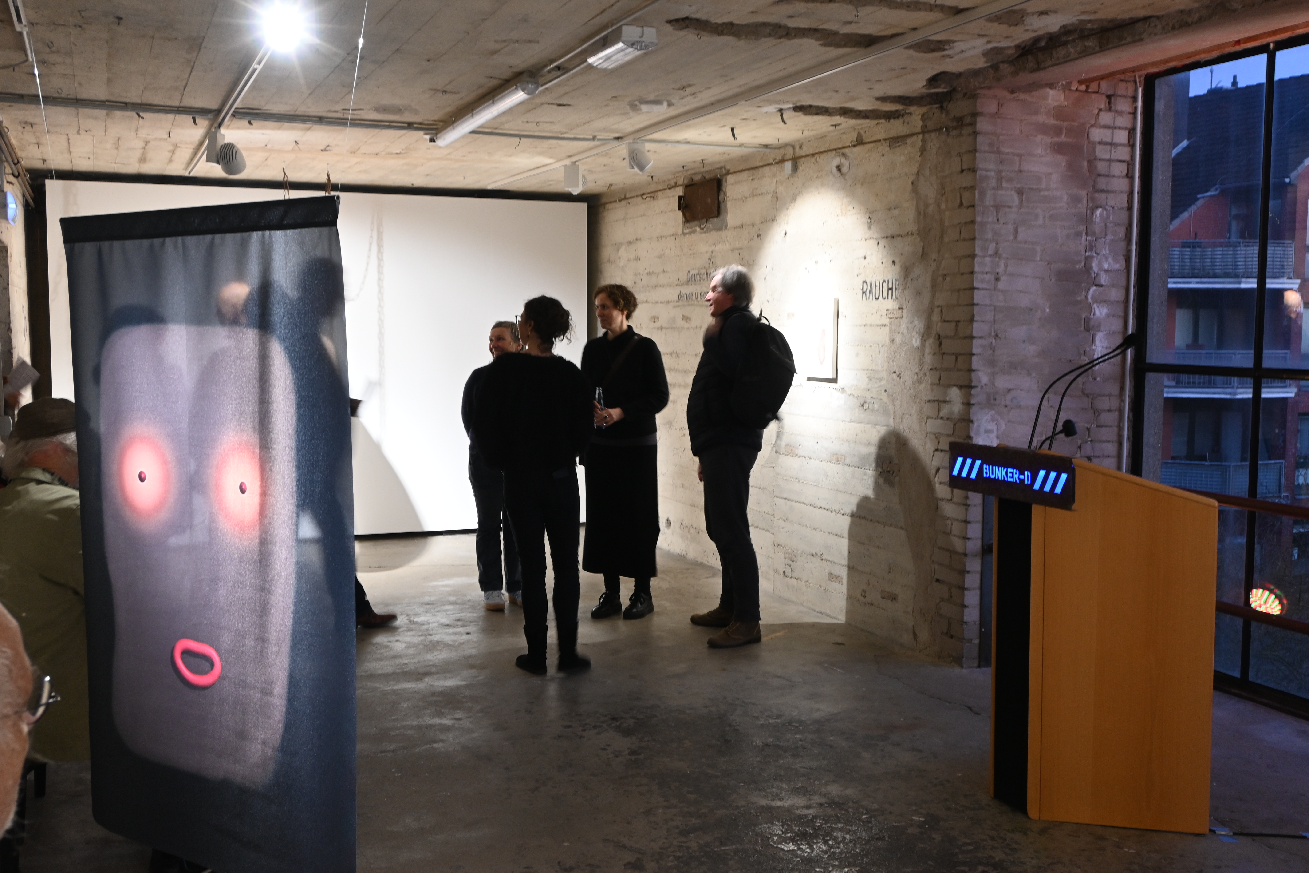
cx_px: 654
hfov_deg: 55.1
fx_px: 1254
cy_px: 436
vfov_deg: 38.4
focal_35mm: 34
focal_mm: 23
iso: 400
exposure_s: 1/13
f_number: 6.3
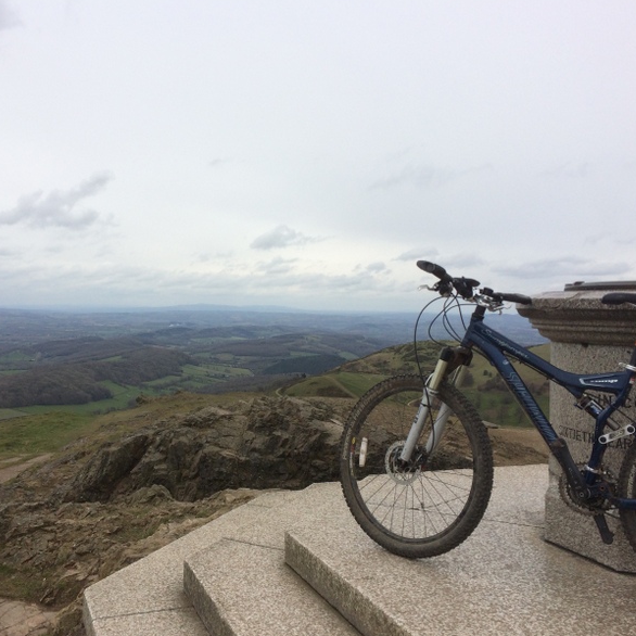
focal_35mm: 35
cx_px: 247
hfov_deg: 46.9
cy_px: 316
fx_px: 728
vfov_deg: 47.2
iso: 32
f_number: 2.2
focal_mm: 4.15
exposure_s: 1/1709
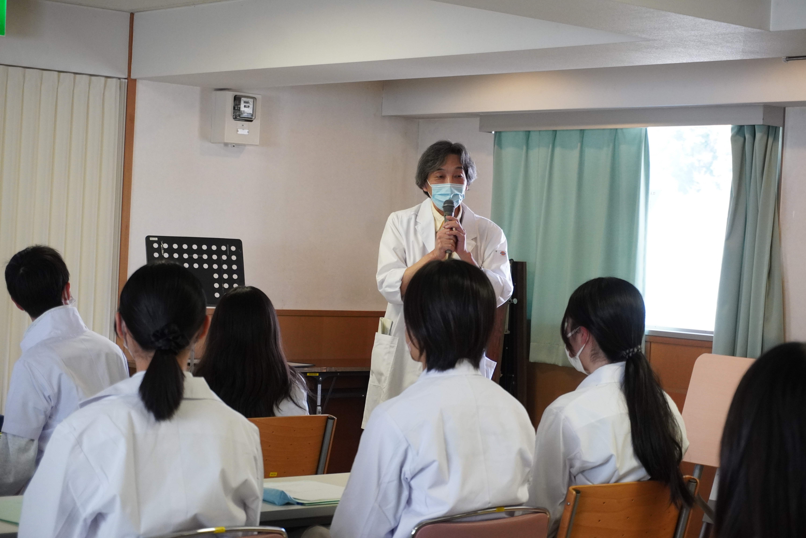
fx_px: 1679
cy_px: 269
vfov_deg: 18.2
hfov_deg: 27.0
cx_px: 403
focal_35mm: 75
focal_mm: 50
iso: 2500
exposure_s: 1/160
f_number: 5.6
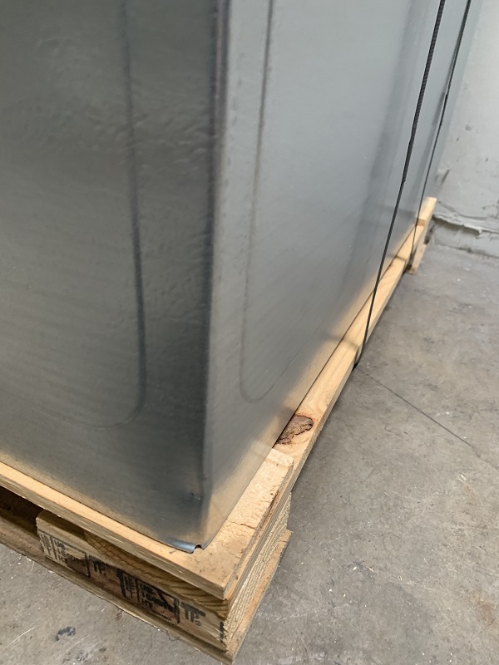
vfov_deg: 67.3
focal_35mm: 26
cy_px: 332
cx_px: 250
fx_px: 500
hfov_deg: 53.1
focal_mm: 4.25
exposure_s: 1/60
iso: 160
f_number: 1.8
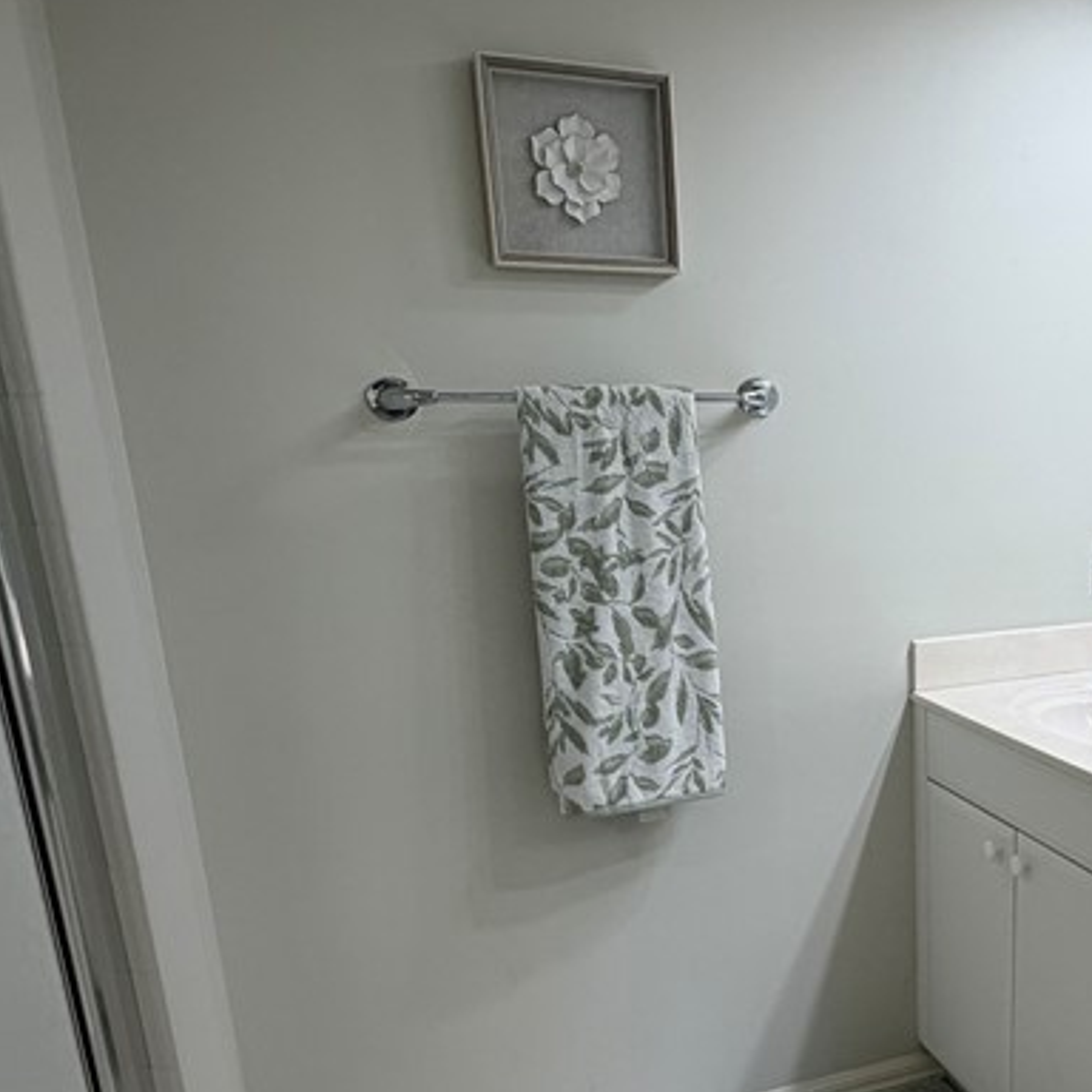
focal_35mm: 33
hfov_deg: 46.6
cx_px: 904
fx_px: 1178
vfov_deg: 48.6
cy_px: 754
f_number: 2.2
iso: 100
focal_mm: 2.22
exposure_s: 1/120
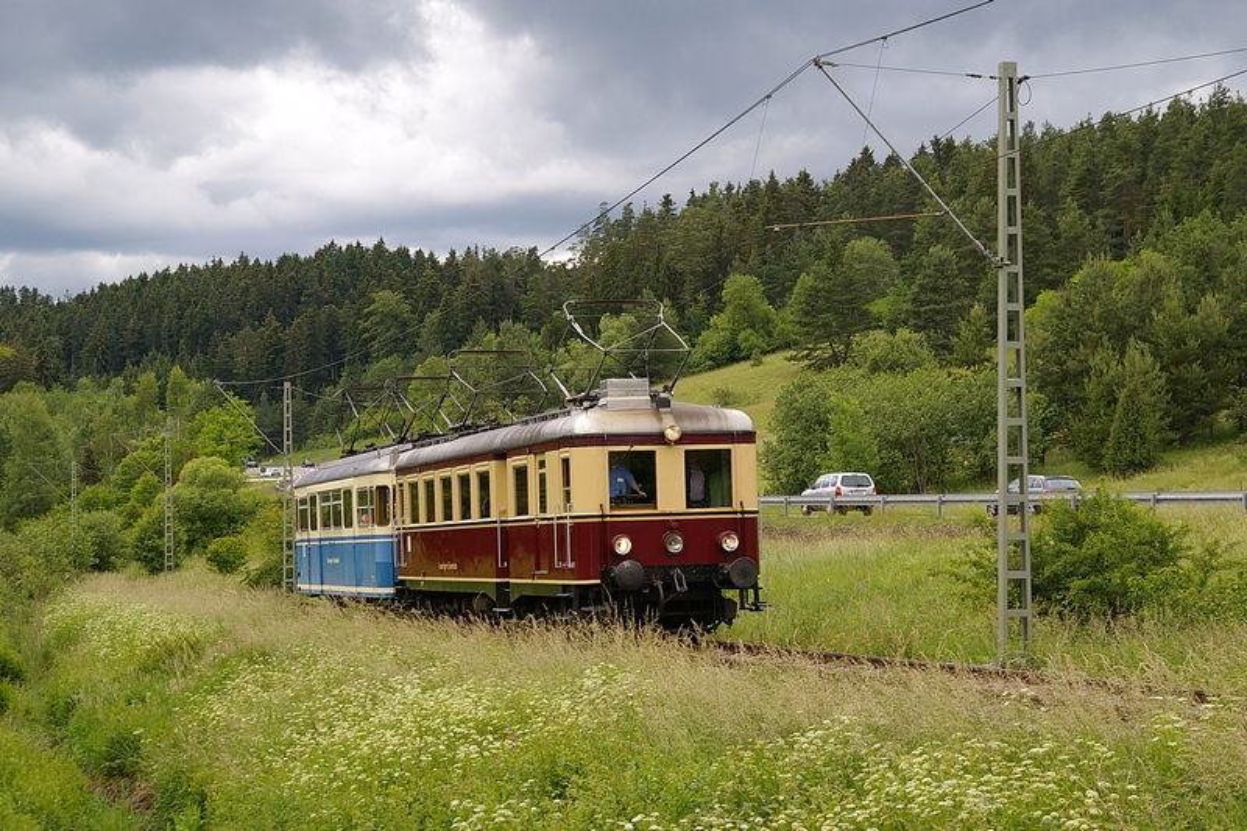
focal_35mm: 68
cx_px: 624
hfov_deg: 29.9
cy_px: 416
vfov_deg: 20.2
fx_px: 2337
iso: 200
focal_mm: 45
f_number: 5.6
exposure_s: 1/640
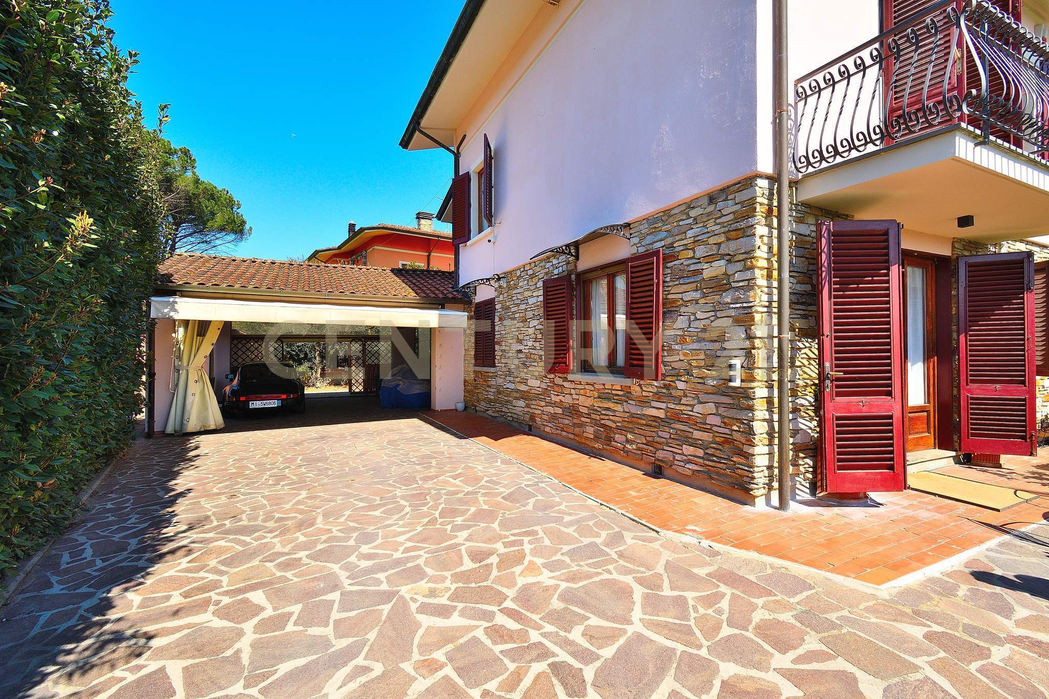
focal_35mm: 15
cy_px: 350
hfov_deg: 100.4
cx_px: 524
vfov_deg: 77.3
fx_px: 437
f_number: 10
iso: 200
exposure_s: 1/400
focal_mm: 10
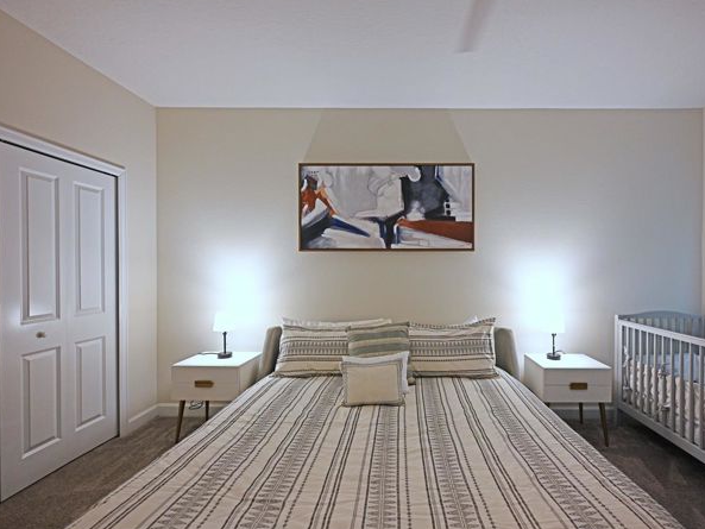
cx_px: 407
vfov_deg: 78.1
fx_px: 326
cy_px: 269
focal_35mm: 16
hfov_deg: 93.7
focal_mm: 14
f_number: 2.8
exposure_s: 1/125
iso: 1000
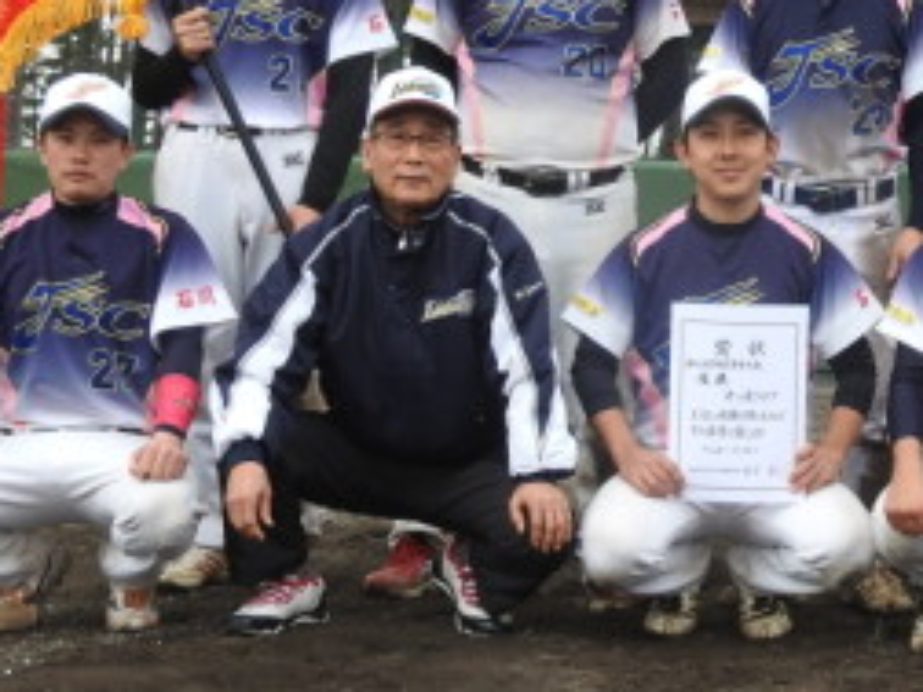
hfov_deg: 18.0
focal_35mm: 107
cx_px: 861
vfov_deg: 13.8
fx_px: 2853
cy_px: 198
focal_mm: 8.1
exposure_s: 1/200
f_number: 4
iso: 100
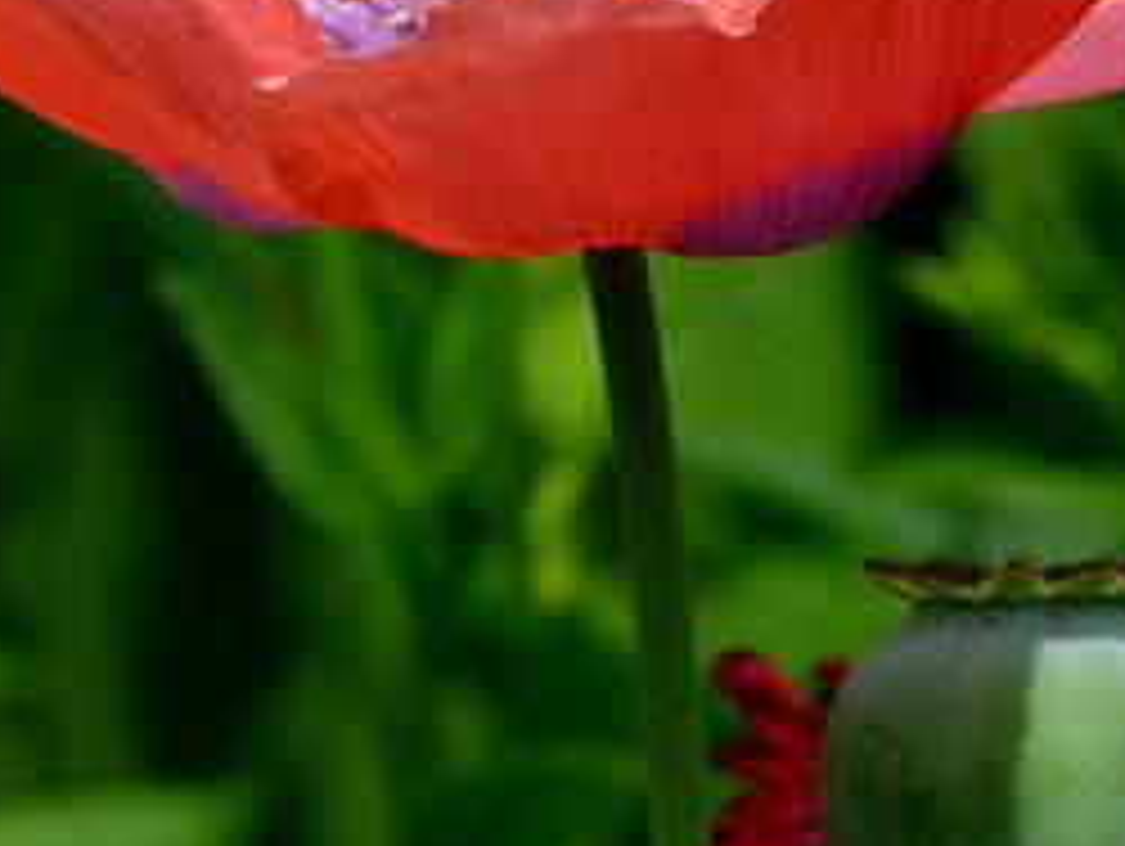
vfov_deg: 0.8
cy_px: -32
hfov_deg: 1.1
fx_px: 57449
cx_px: 684
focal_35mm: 1766
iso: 80
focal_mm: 108
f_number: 5.6
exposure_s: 1/250
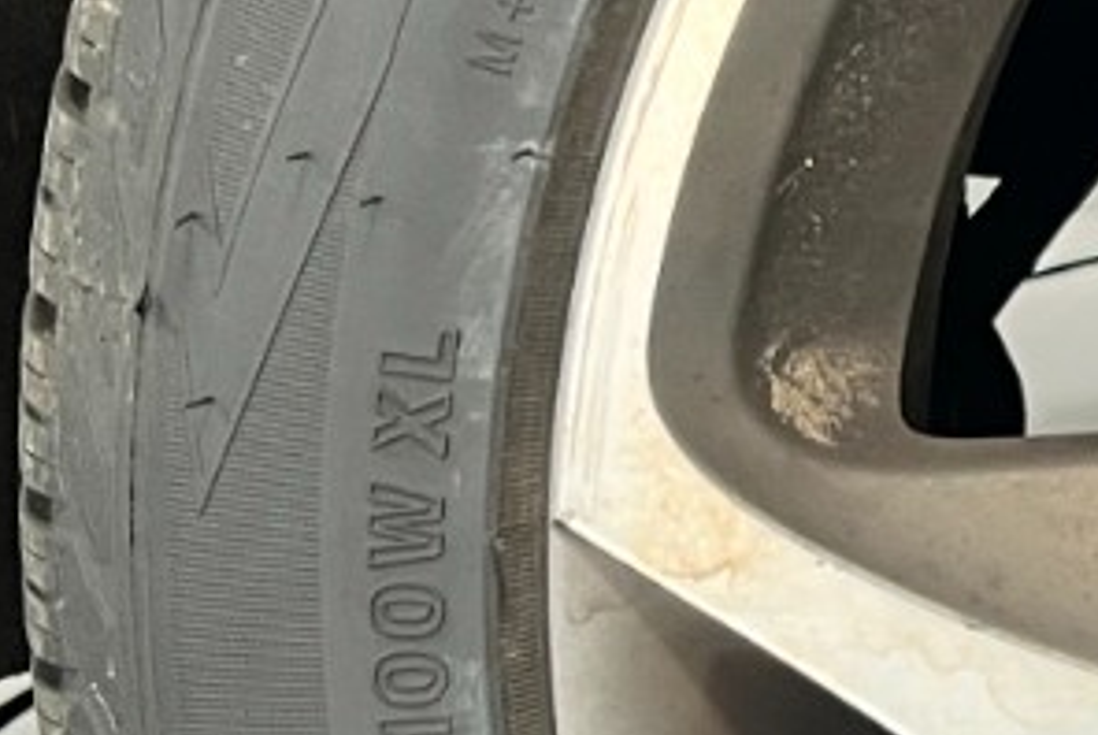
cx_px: 2029
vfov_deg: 9.4
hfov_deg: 12.7
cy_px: 497
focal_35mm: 146
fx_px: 4457
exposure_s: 1/50
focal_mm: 5.1
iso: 125
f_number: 1.6
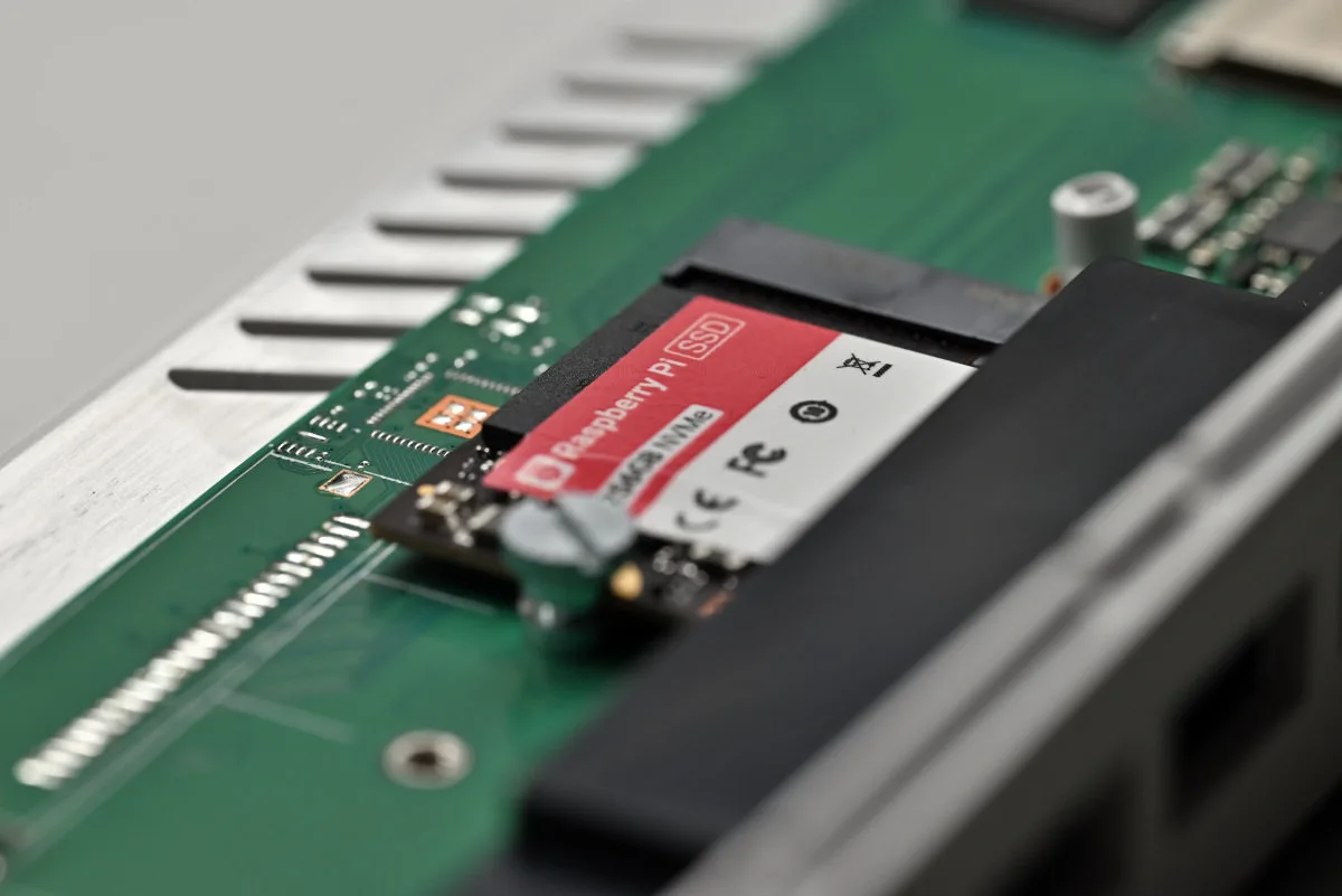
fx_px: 3915
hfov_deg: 19.4
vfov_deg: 13.1
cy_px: 448
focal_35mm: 105
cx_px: 671
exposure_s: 1/50
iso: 640
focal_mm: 105
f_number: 11
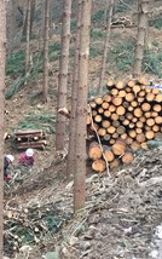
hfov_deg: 13.8
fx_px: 607
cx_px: -116
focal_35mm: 86
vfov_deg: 24.1
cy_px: 143
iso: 32
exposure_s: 1/30
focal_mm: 4.15
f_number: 2.2
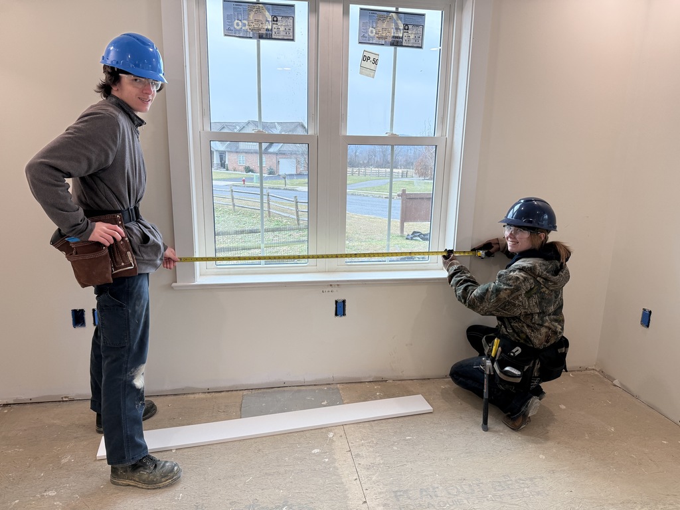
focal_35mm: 24
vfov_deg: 56.8
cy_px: 255
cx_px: 340
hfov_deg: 71.6
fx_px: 471
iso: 100
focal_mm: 6.76
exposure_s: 1/249
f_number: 1.78
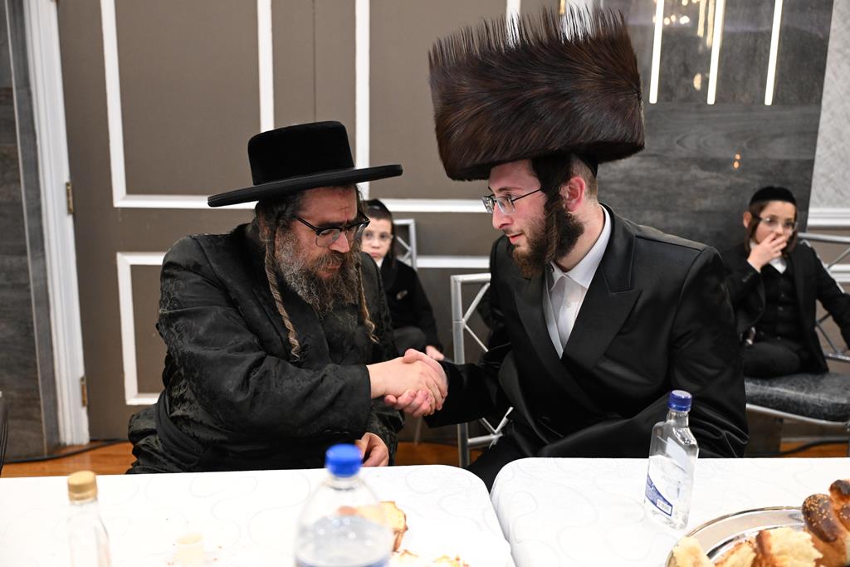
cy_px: 284
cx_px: 425
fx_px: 791
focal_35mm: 34
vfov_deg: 39.4
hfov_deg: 56.5
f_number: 2.8
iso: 4000
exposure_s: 1/250
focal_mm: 33.5
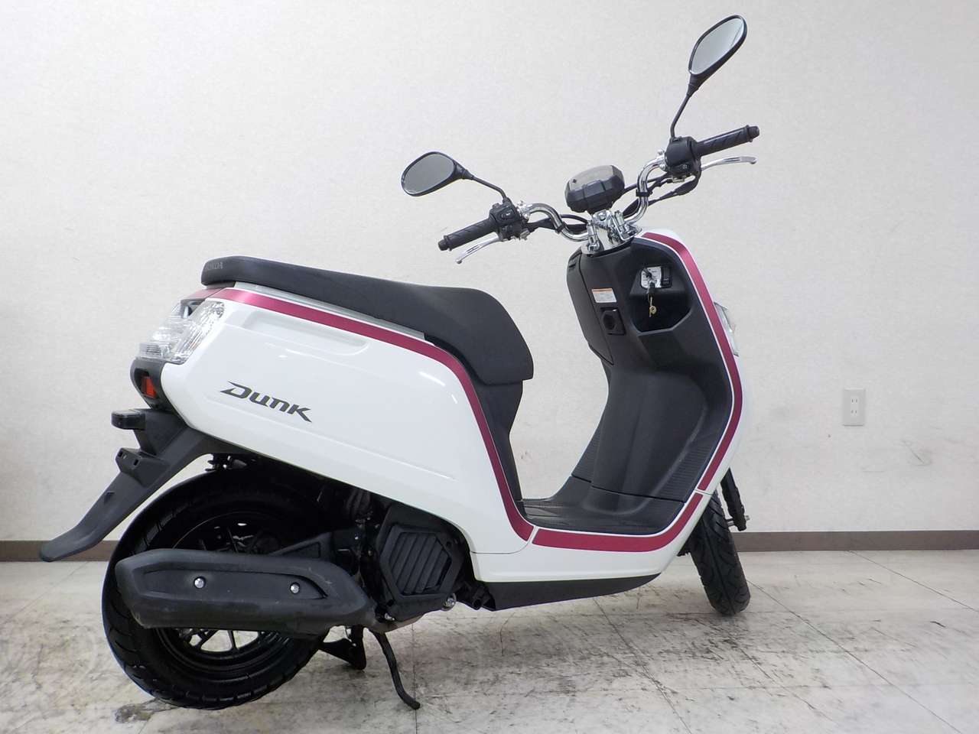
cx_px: 490
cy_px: 367
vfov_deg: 46.8
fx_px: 848
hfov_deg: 60.0
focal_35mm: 30
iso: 140
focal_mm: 4.1
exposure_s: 1/30
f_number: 3.3
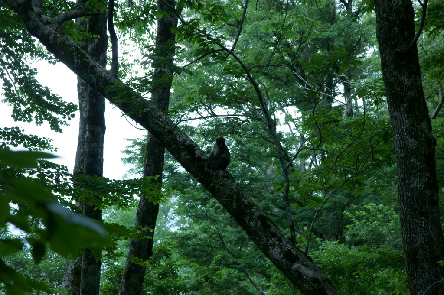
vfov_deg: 11.4
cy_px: 148
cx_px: 222
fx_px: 1479
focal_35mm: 120
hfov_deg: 17.1
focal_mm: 80
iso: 200
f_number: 7.1
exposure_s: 1/60
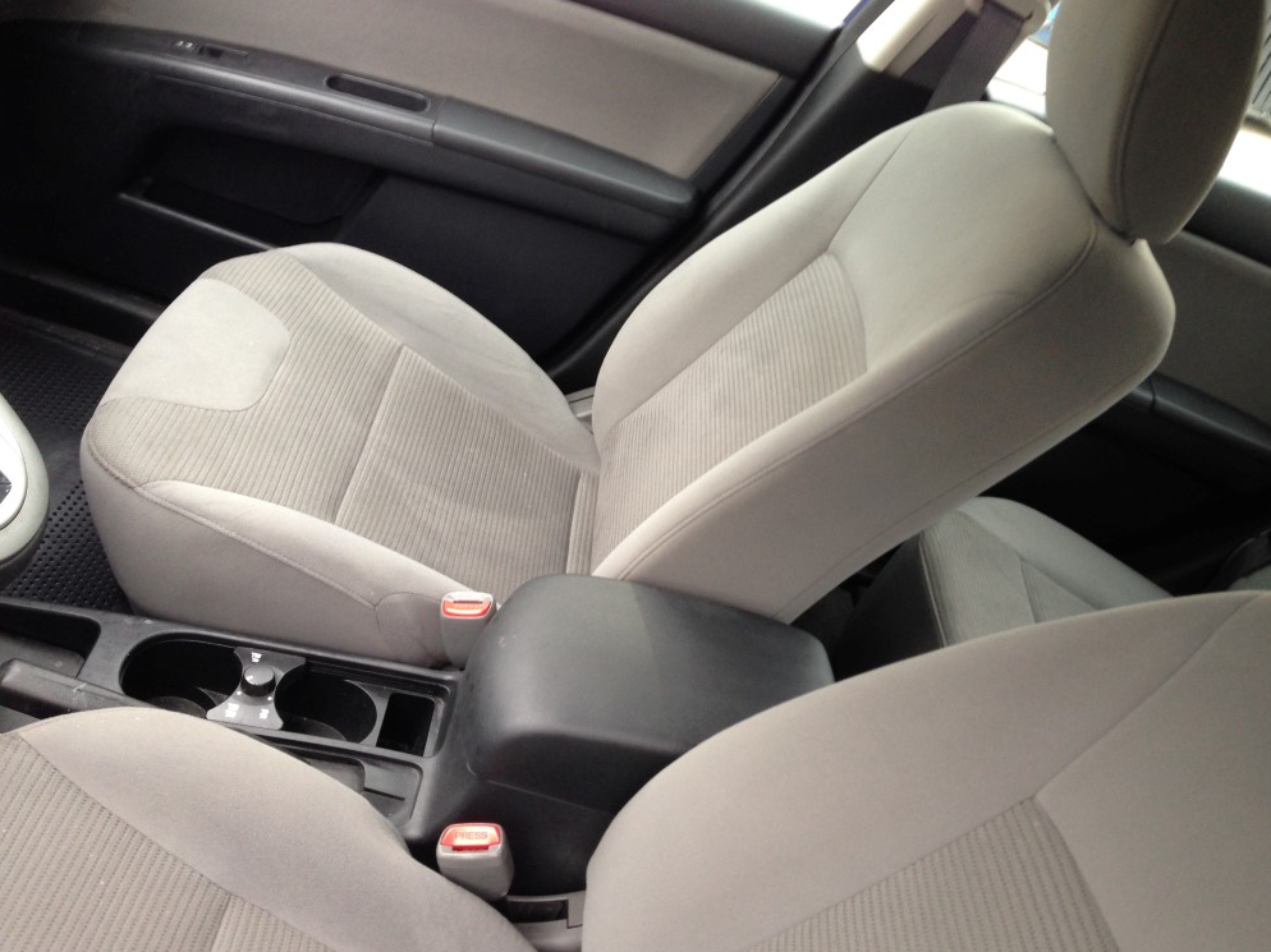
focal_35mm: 34
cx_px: 650
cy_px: 486
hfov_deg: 54.0
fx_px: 1248
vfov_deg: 41.8
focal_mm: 4.12
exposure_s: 1/20
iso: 80
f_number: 2.4
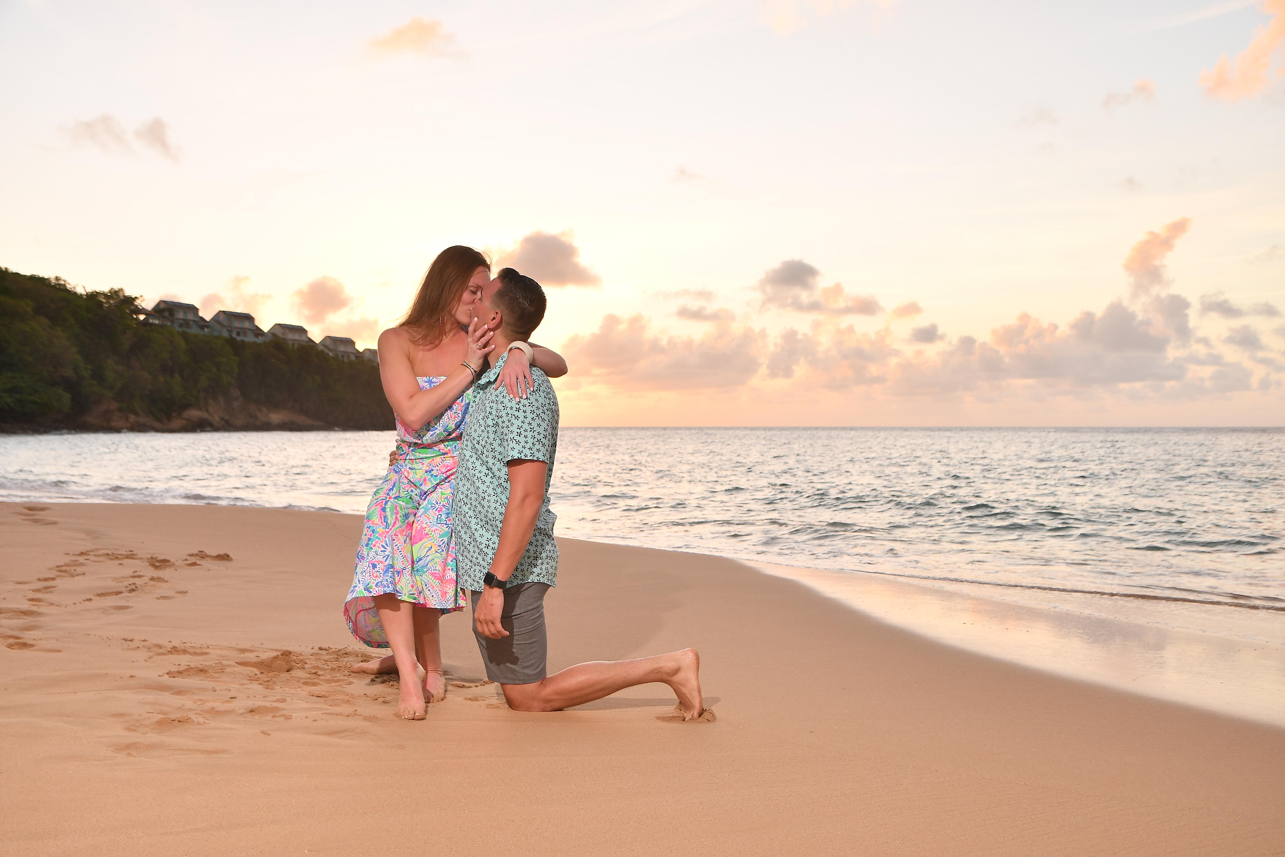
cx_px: 642
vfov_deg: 40.0
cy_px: 428
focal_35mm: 33
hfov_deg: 57.2
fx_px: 1178
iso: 125
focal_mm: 22
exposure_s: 1/250
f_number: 3.5
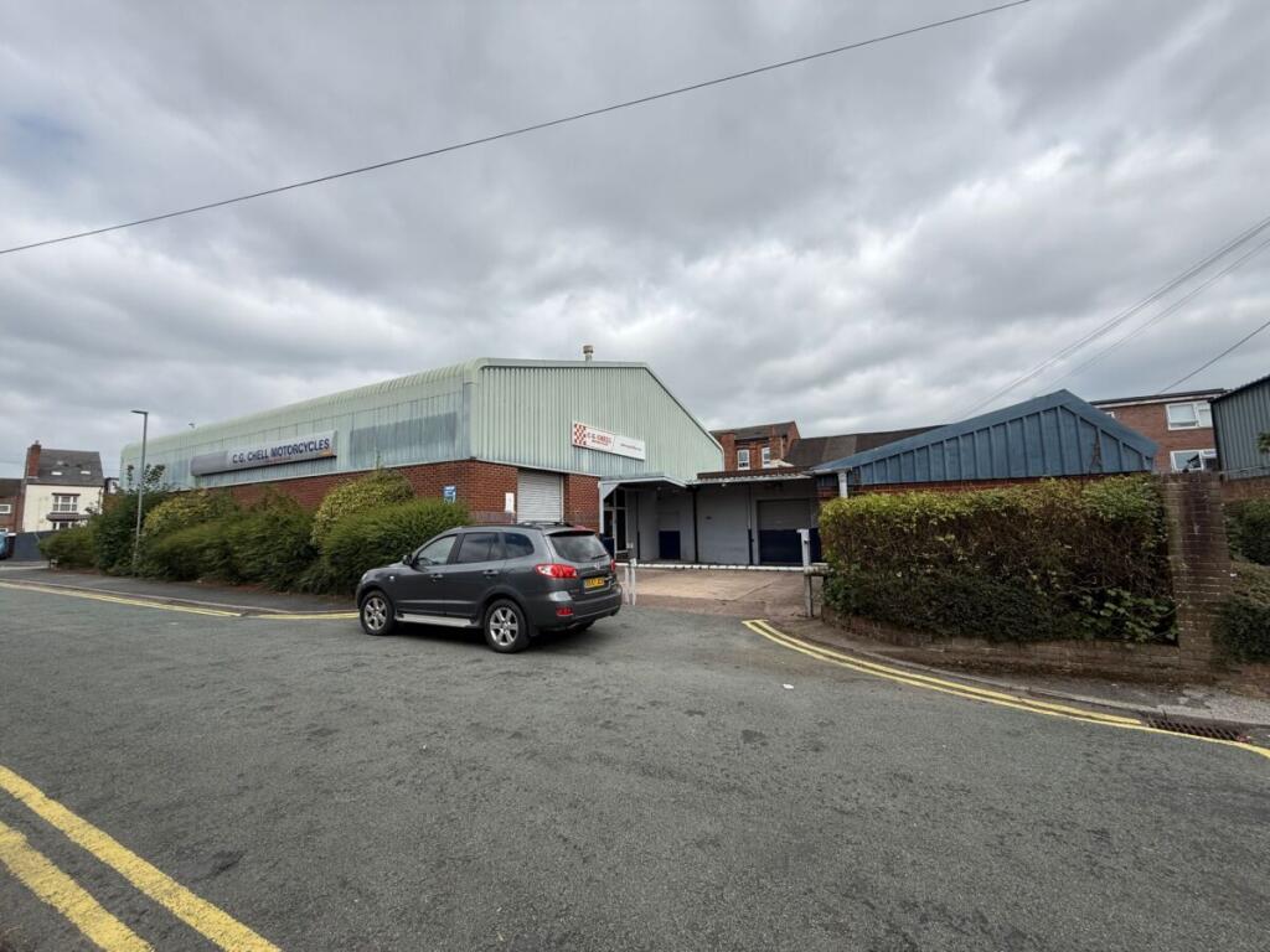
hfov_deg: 102.1
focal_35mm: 14
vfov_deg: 85.7
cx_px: 635
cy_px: 476
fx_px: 514
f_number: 2.2
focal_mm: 2.22
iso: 50
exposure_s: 1/2320
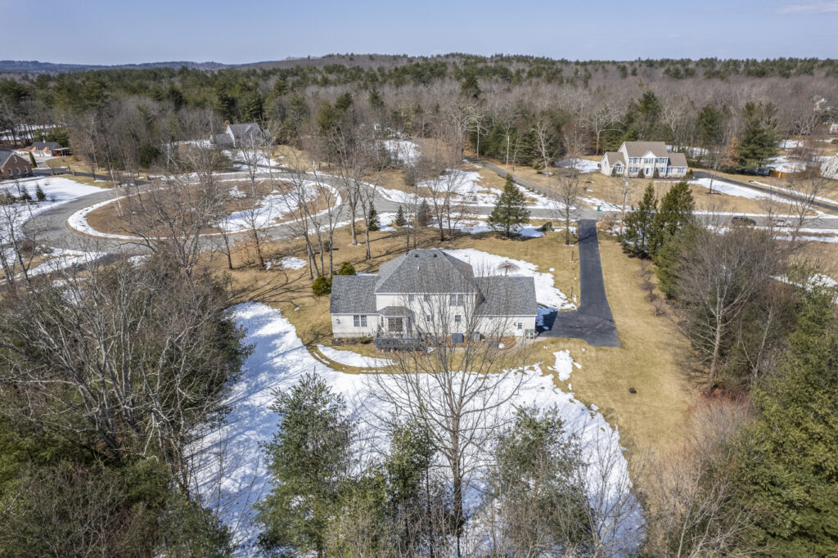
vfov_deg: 57.2
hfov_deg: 78.6
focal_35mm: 22
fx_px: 512
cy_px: 279
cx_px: 419
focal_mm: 8.38
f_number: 2.8
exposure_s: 1/500
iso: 100
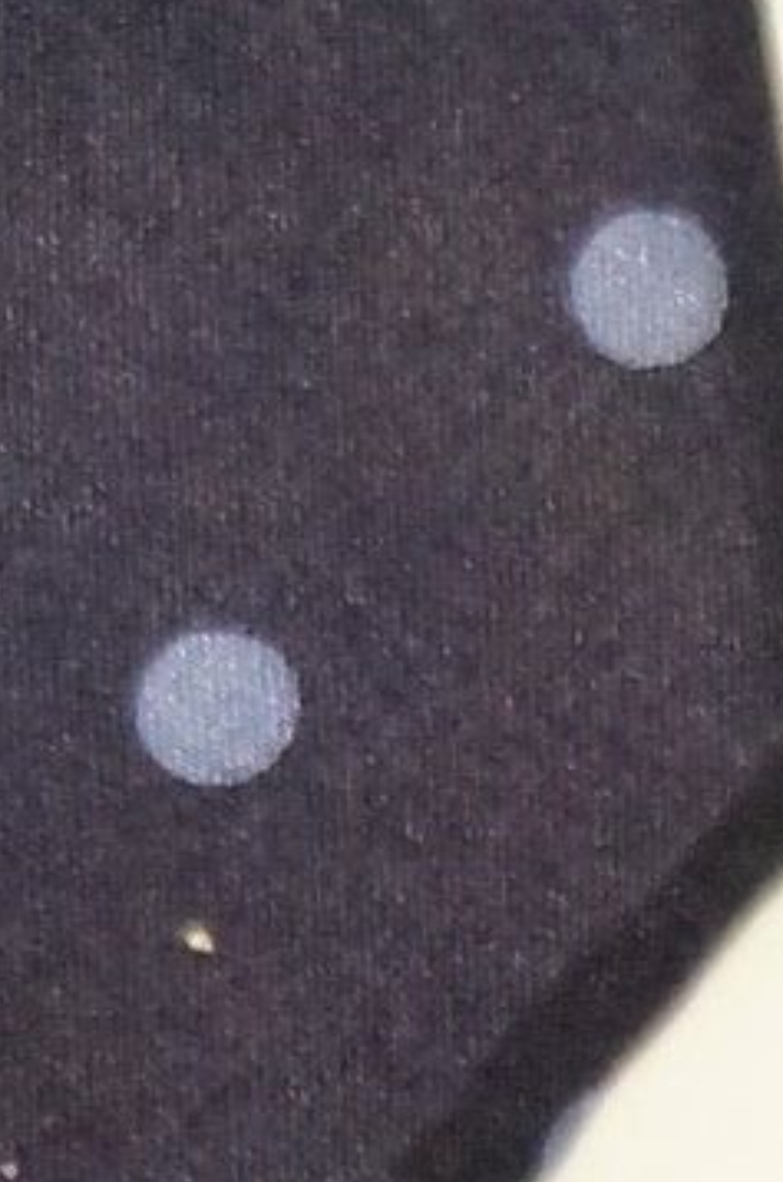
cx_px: -1401
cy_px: -842
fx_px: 18503
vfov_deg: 3.6
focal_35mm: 564
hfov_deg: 2.4
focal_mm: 55
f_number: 5.6
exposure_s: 1/100
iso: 3200
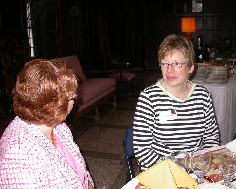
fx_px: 279
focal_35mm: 40
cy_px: 95
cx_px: 123
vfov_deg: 37.3
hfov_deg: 45.8
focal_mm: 7.85
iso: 100
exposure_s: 1/60
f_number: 2.6
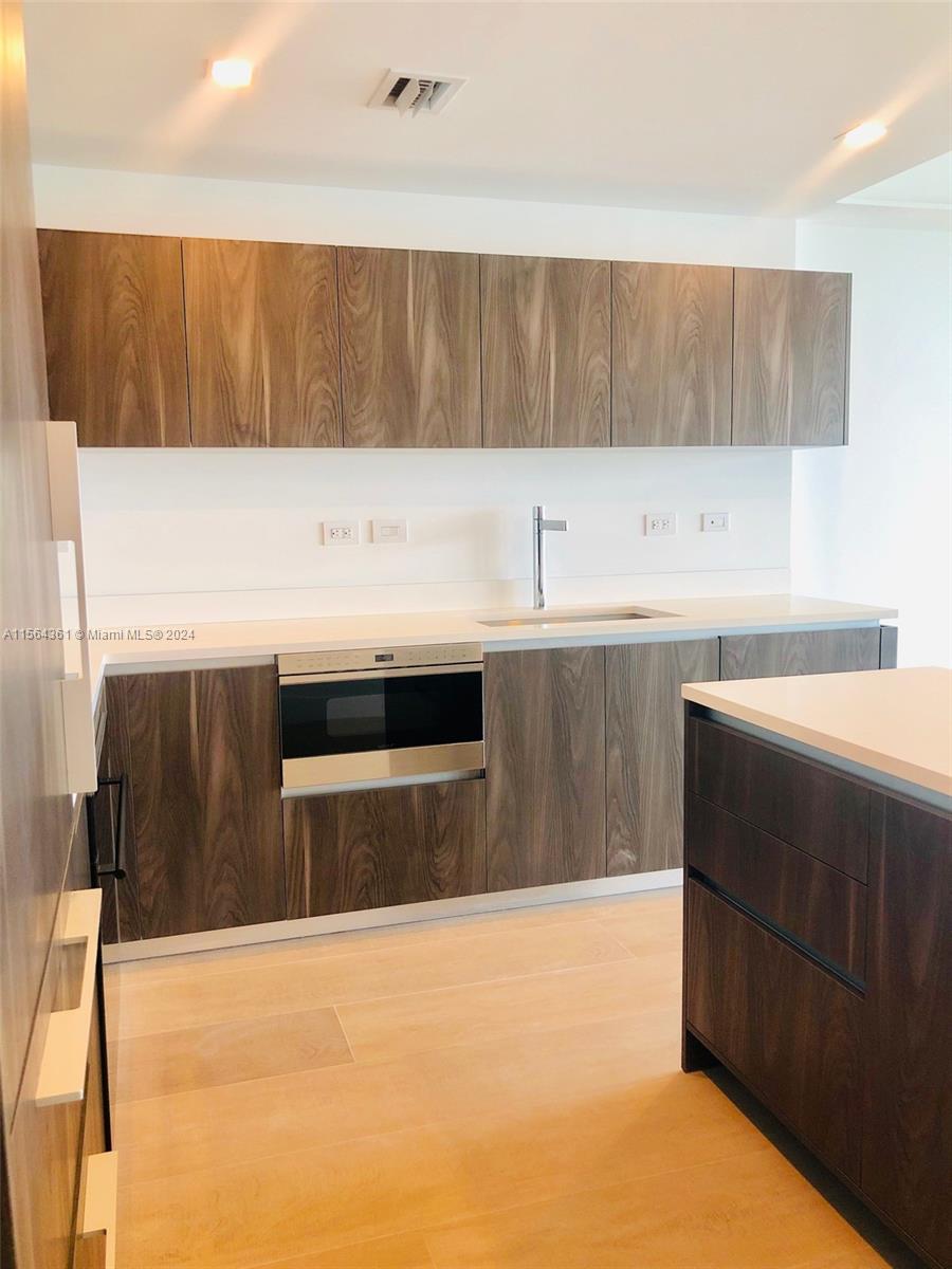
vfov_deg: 63.4
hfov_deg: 49.7
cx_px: 476
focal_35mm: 28
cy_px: 634
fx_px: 1027
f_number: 1.8
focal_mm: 4
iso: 25
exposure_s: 1/30
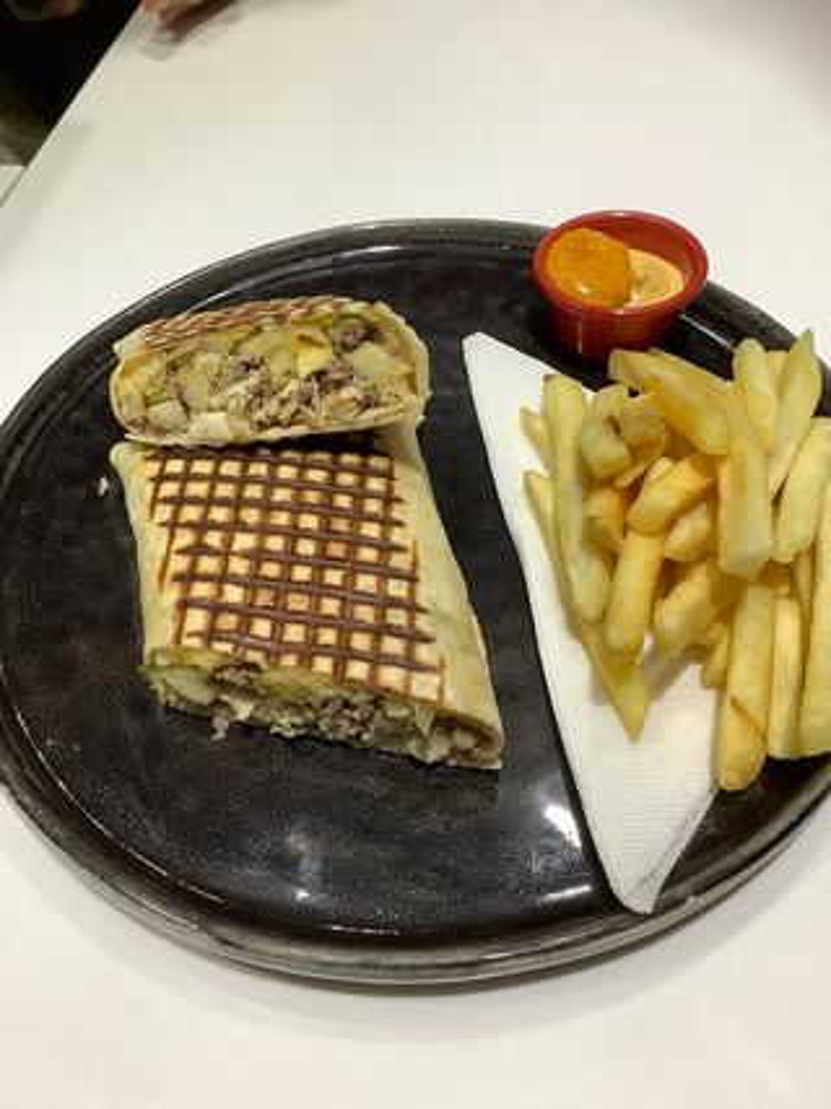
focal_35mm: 31
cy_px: 554
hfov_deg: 45.4
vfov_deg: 58.4
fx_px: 993
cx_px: 416
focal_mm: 3.3
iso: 80
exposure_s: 1/100
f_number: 2.4
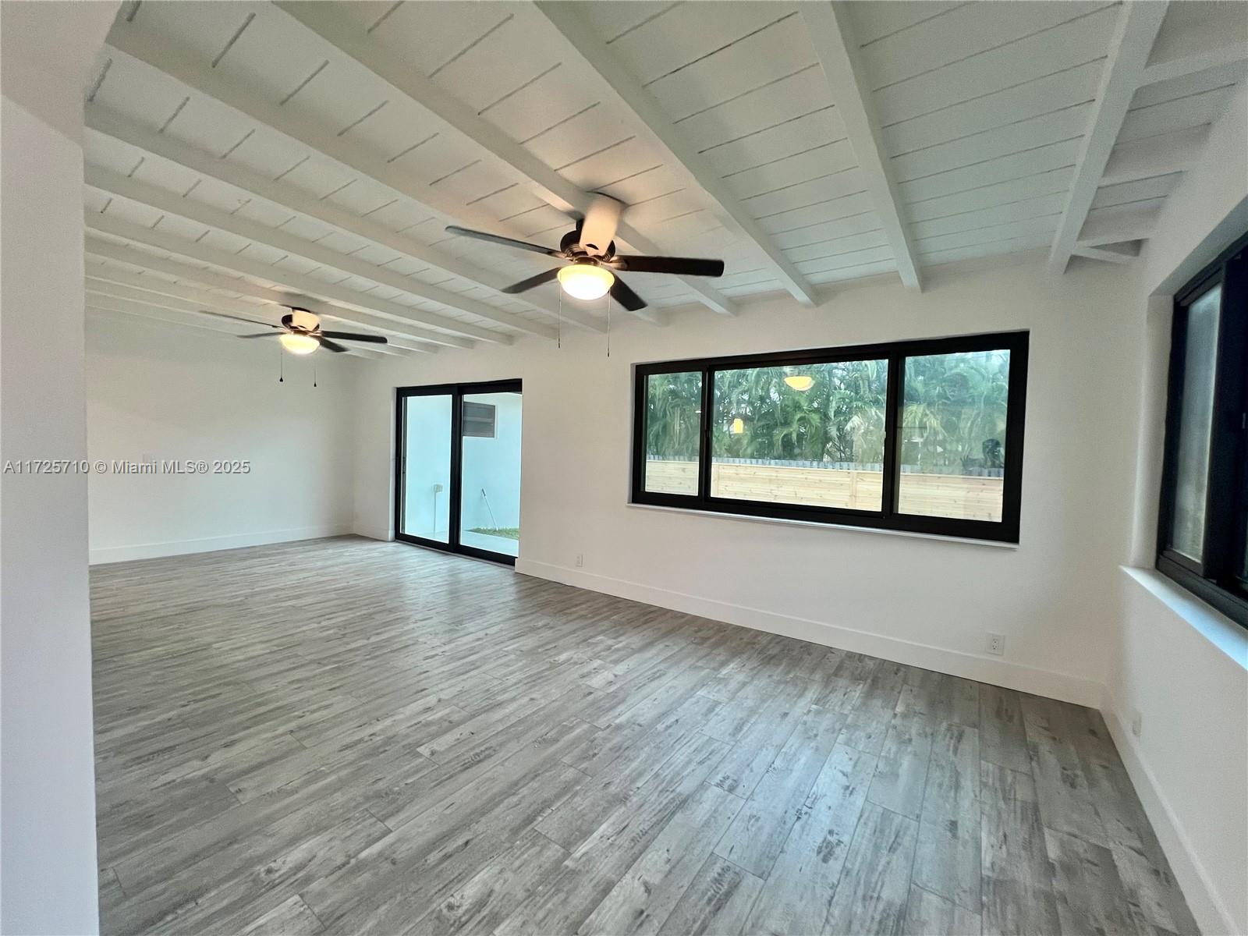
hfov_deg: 106.2
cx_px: 624
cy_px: 468
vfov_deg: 89.9
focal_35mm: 13
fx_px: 469
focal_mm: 1.57
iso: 250
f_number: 1.8
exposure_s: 1/120
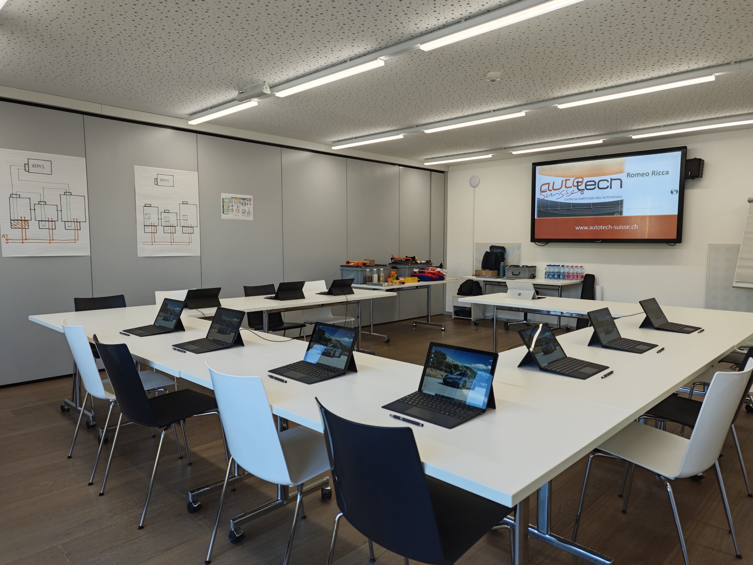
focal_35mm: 23
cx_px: 376
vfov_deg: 58.9
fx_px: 500
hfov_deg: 73.9
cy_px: 282
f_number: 1.6
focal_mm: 6.55
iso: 64
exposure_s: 1/101
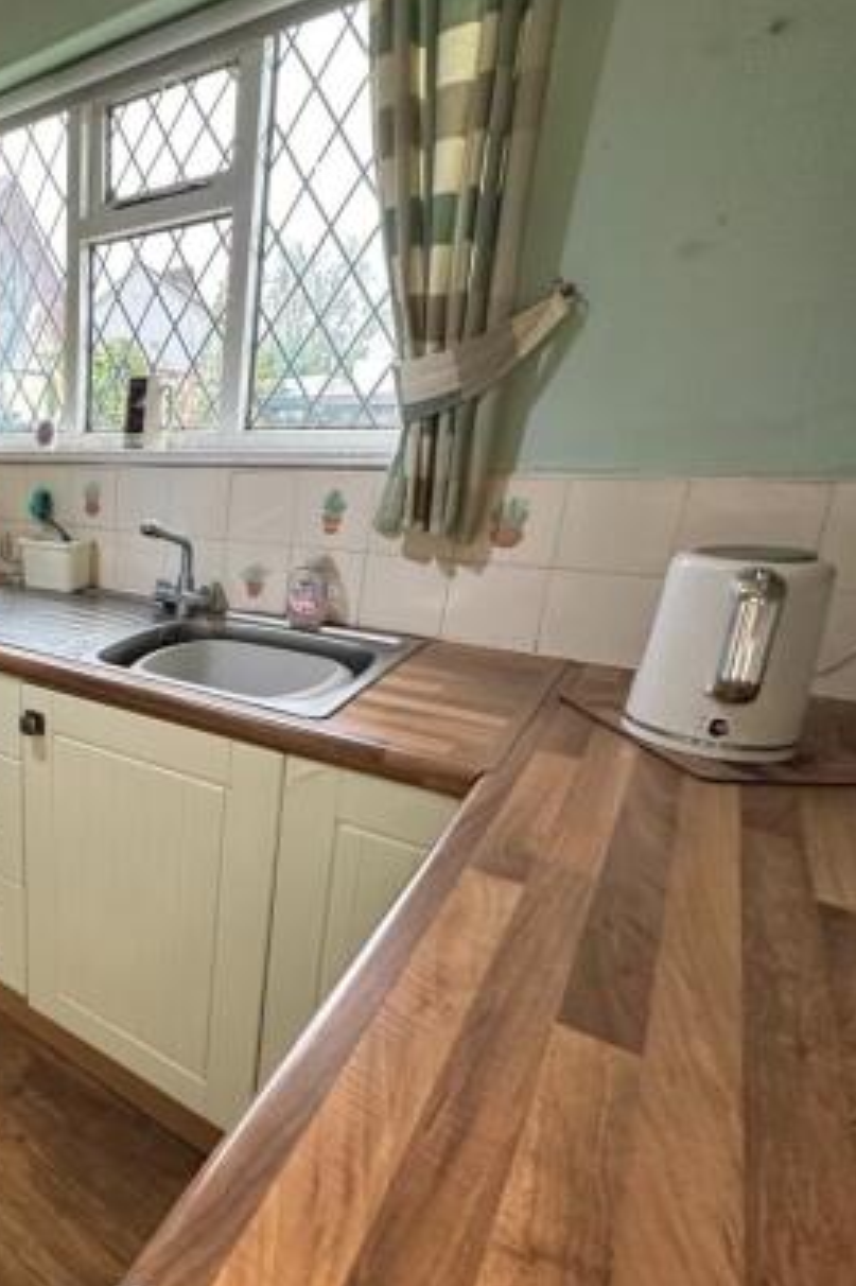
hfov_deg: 49.4
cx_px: 14
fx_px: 750
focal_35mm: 21
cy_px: 667
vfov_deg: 81.2
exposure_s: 1/99
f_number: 2.2
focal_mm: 2.22
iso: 200
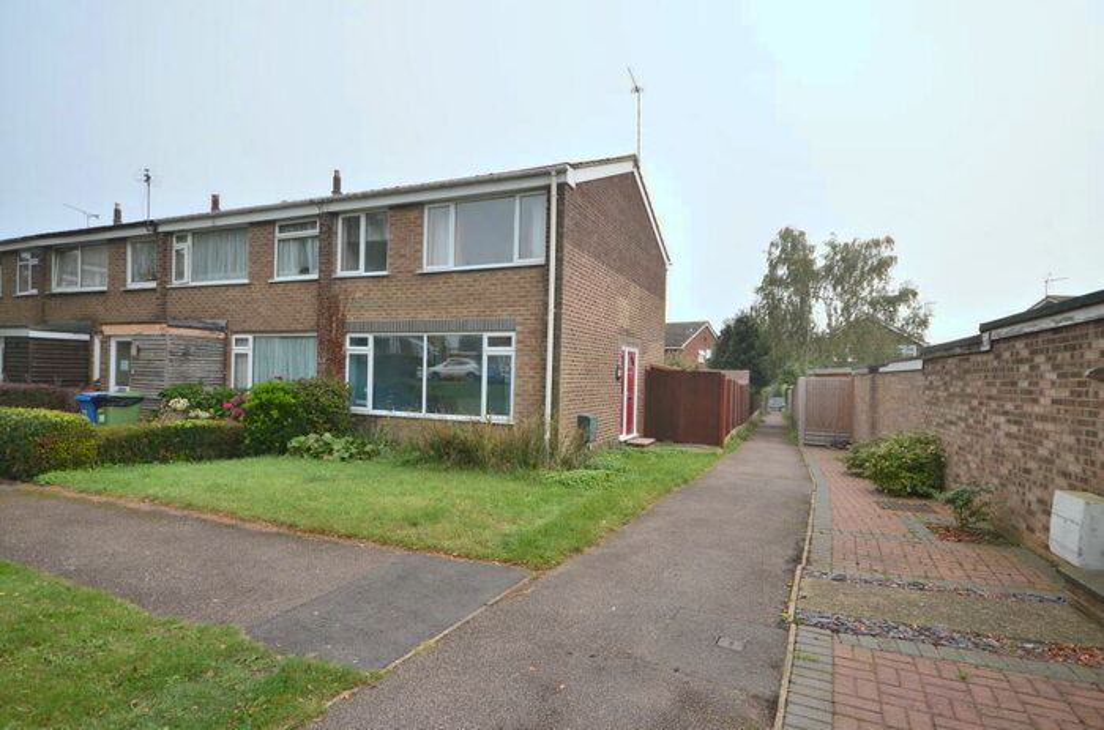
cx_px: 552
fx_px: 551
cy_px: 365
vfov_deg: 67.1
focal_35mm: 18
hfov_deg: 90.1
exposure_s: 1/250
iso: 200
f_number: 8
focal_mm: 12
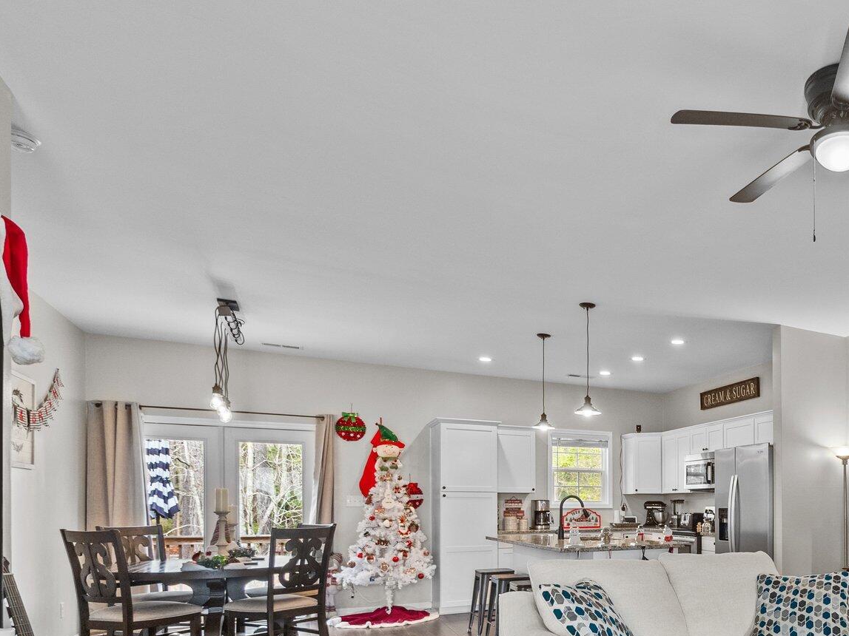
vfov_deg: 52.9
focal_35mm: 25
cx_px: 721
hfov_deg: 61.4
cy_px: 461
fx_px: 613
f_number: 4
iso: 400
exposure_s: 1/25
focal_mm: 7
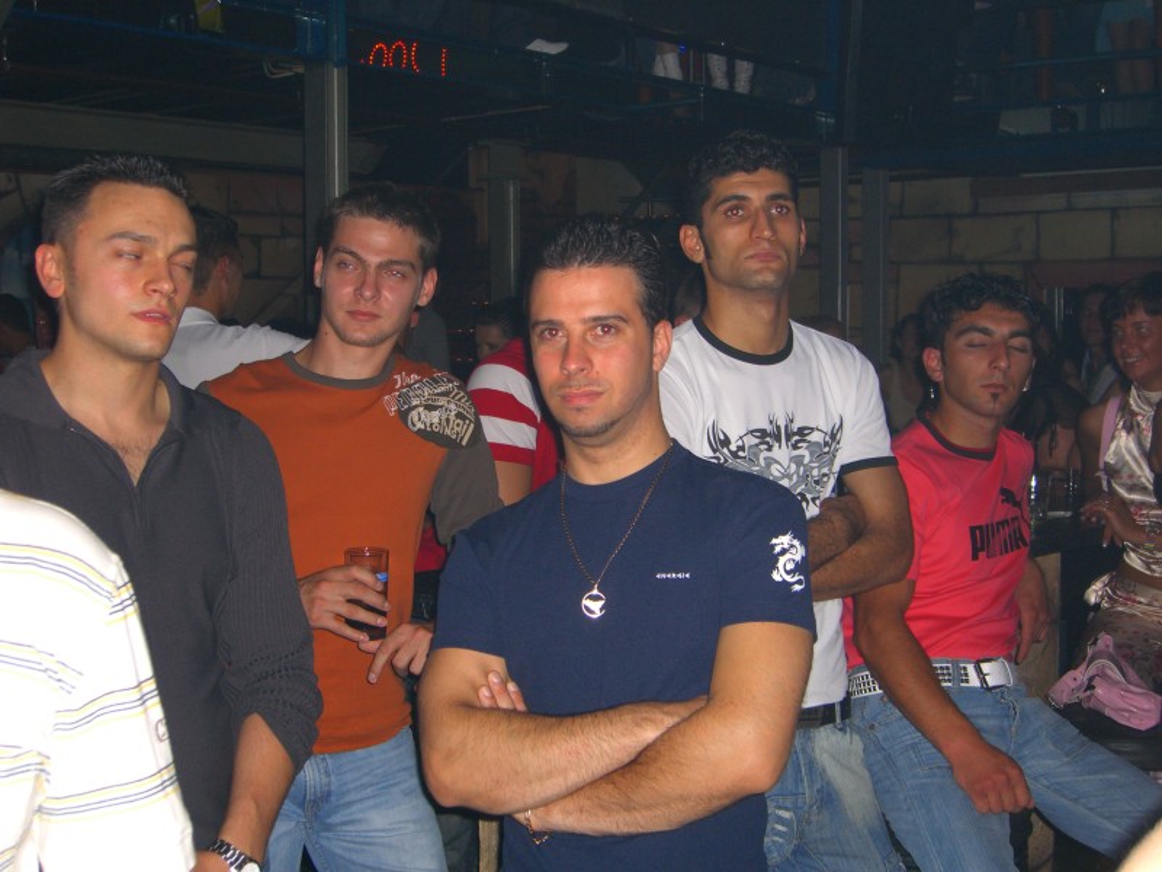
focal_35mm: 46
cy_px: 436
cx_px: 581
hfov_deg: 41.2
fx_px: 1544
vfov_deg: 31.5
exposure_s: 1/60
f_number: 3.1
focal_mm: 9.5
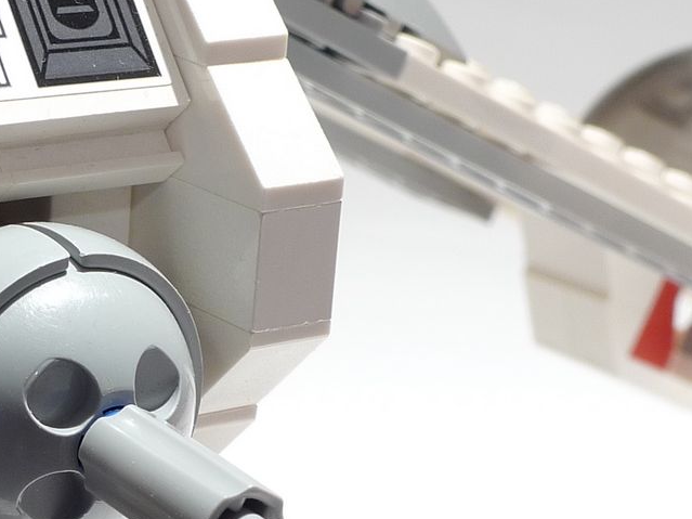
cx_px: -240
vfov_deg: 10.8
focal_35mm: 137
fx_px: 2738
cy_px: 373
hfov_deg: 13.8
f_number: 4.5
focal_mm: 10.2
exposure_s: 1
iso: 80
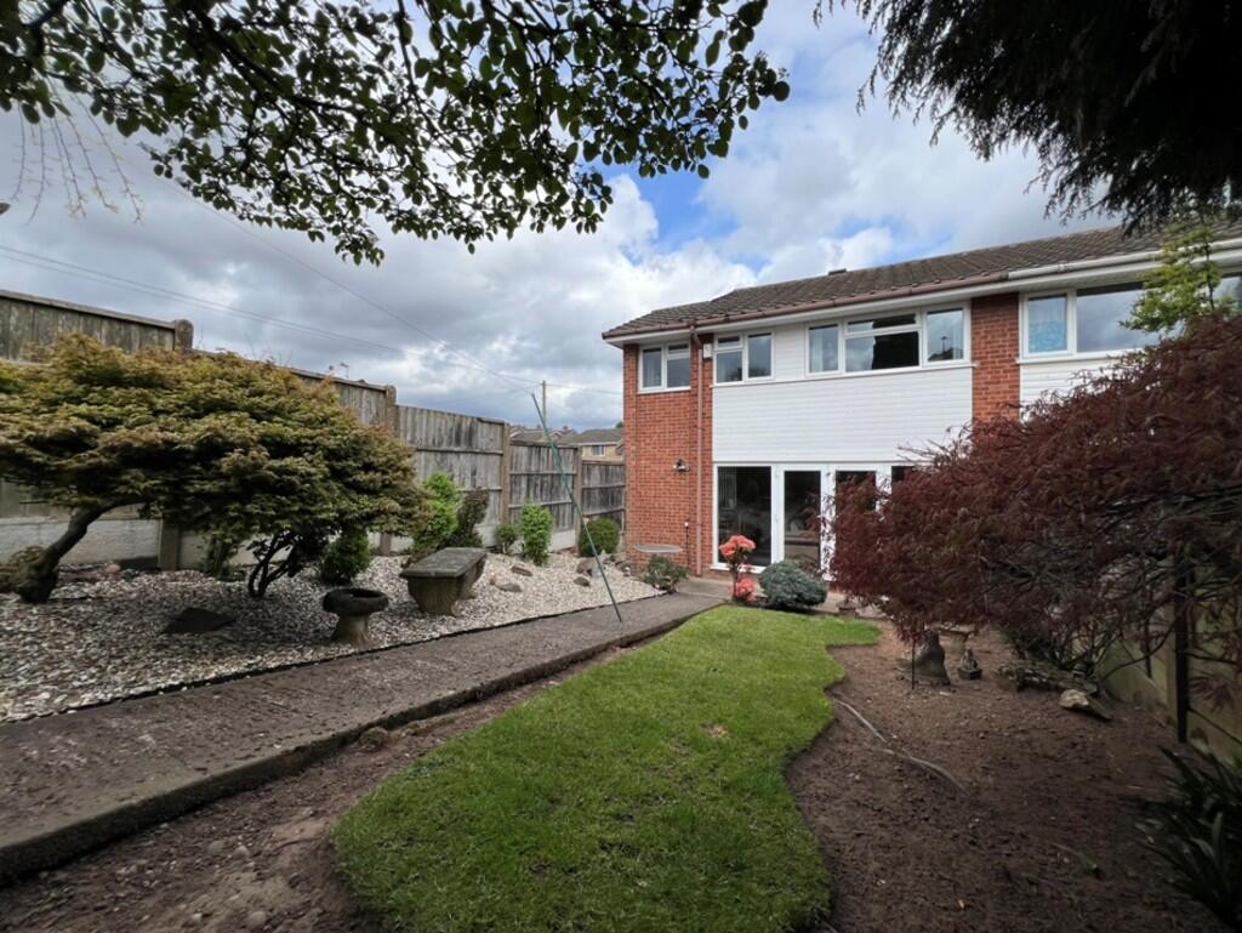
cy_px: 466
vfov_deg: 90.0
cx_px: 621
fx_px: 467
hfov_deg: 106.2
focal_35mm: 13
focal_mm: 1.57
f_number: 1.8
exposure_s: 1/1263
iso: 32
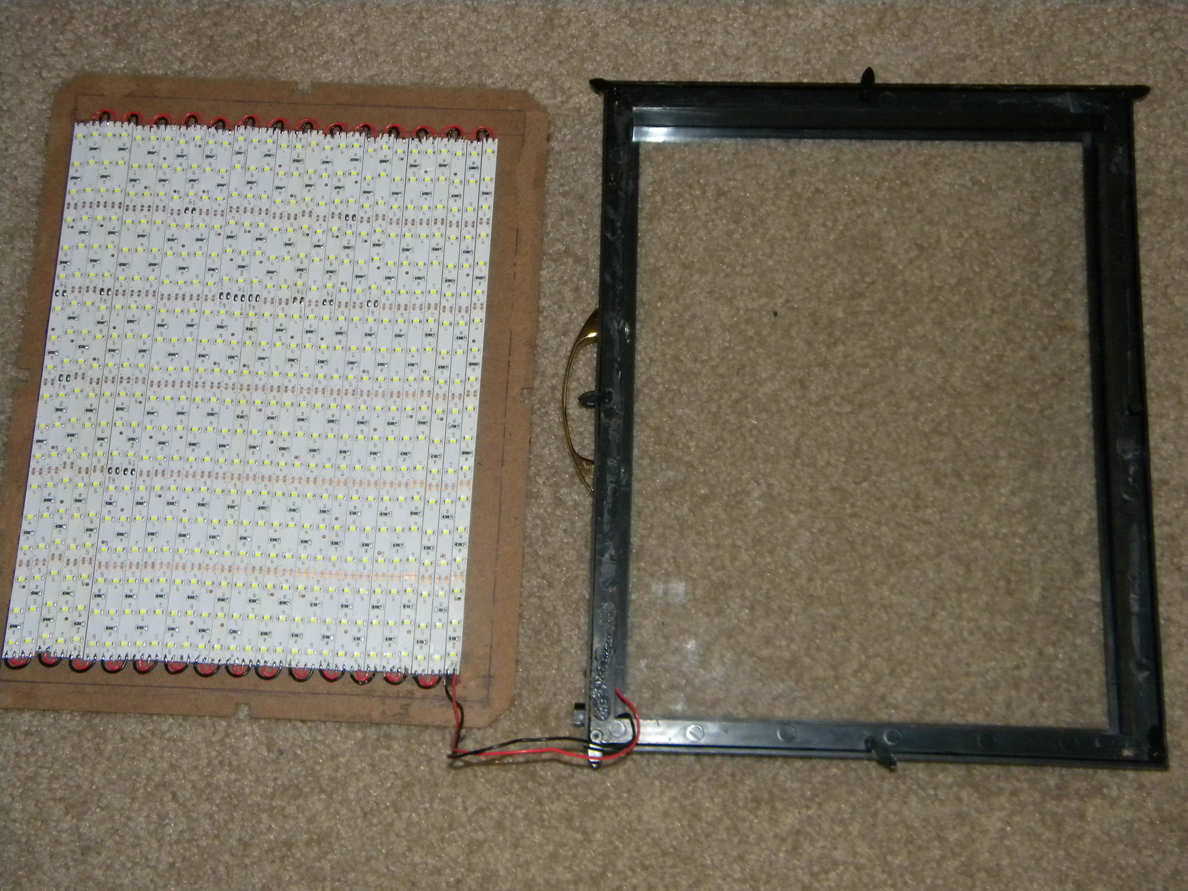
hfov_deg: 40.4
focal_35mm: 47
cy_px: 446
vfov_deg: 30.9
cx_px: 594
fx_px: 1613
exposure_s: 1/30
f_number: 3.9
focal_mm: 8.6
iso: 400
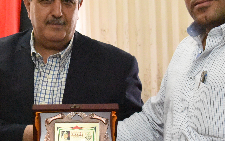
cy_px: 71
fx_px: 730
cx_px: 55
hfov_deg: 17.4
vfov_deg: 11.0
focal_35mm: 119
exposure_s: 1/200
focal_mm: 40
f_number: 7.1
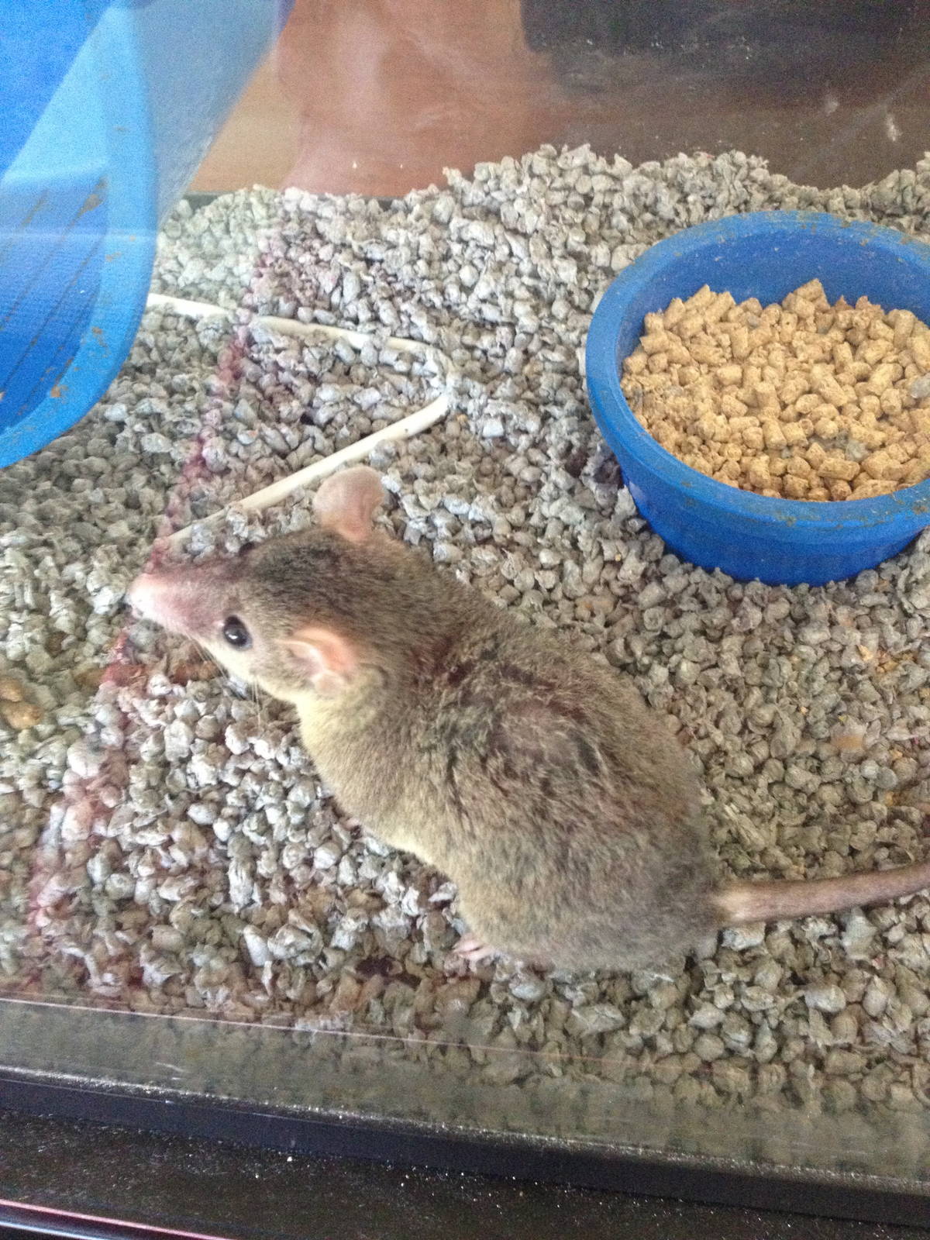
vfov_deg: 52.6
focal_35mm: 35
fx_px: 1254
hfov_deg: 40.7
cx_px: 465
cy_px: 620
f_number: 2.4
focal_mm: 4.28
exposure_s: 1/20
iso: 400
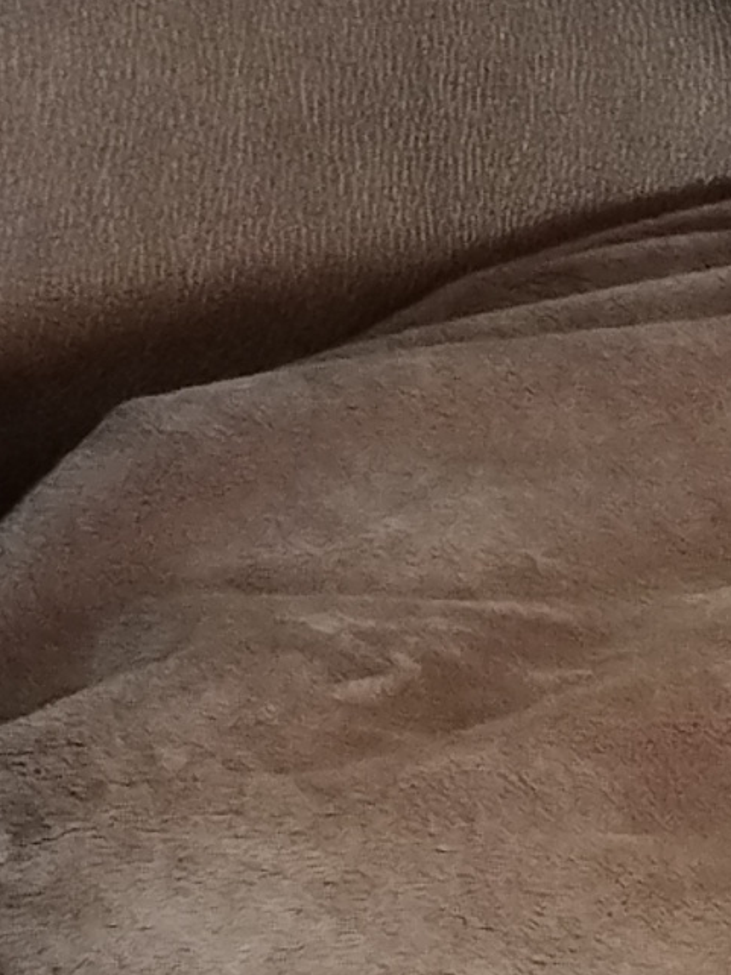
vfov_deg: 10.6
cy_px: 737
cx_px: 903
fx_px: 5269
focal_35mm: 187
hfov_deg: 7.9
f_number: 1.9
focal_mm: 4.95
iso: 1000
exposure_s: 1/50
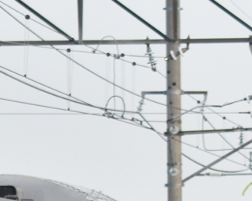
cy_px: 387
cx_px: -290
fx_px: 3637
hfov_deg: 3.9
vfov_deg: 3.2
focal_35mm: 488
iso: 800
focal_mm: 70
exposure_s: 1/800
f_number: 5.6
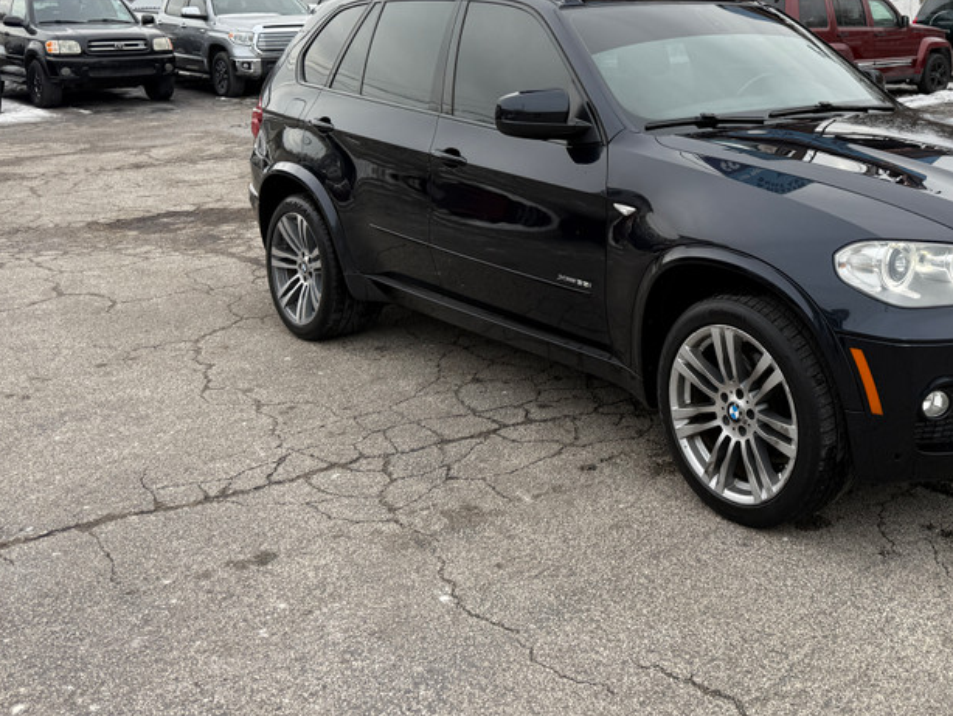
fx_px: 1102
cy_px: 138
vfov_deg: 34.8
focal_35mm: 40
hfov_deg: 44.9
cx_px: 737
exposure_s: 1/788
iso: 80
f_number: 1.78
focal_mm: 6.76
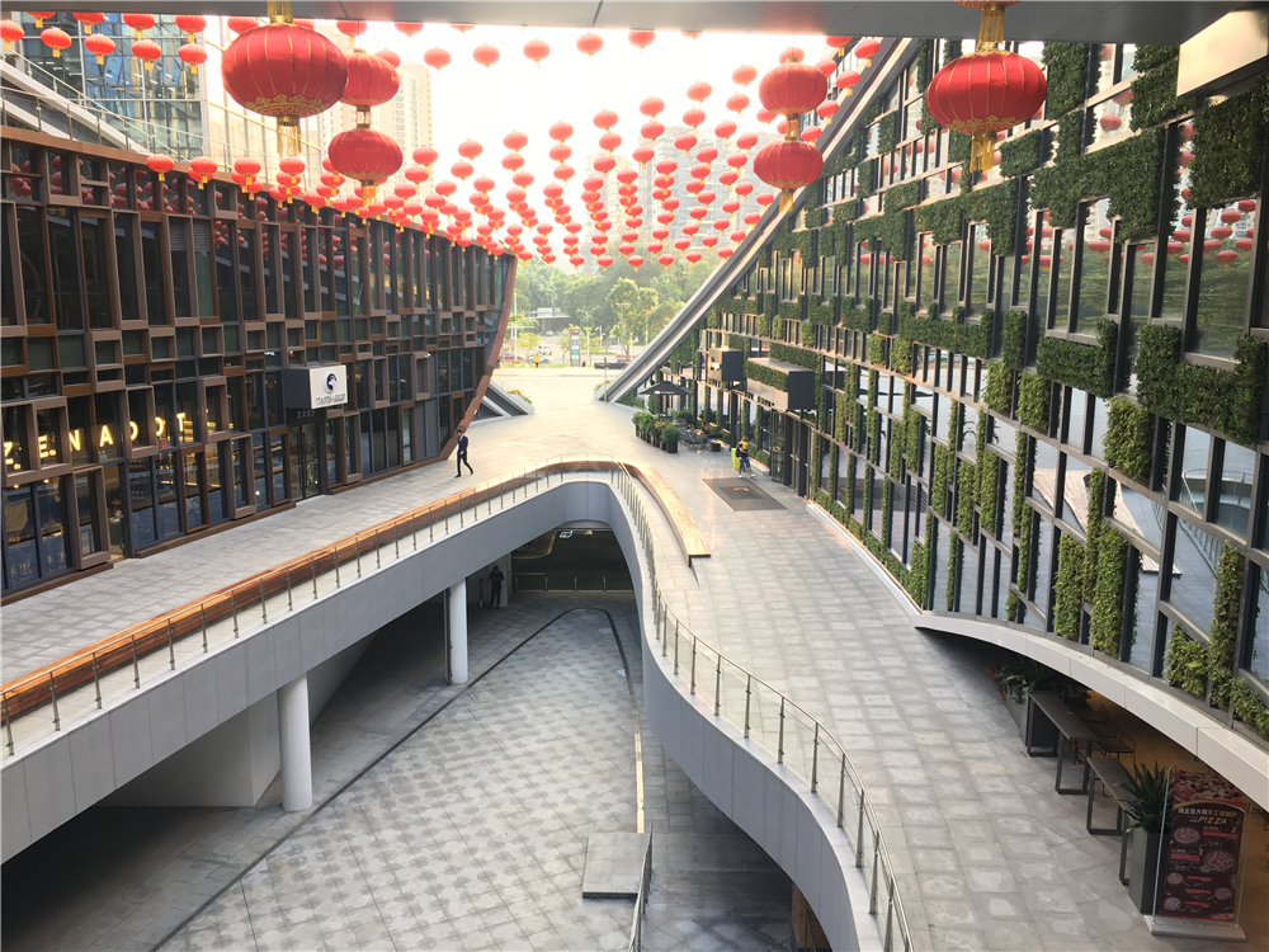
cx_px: 634
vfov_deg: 48.2
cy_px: 476
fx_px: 1063
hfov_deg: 61.7
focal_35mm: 29
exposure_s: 1/50
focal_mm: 4.15
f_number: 2.2
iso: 32
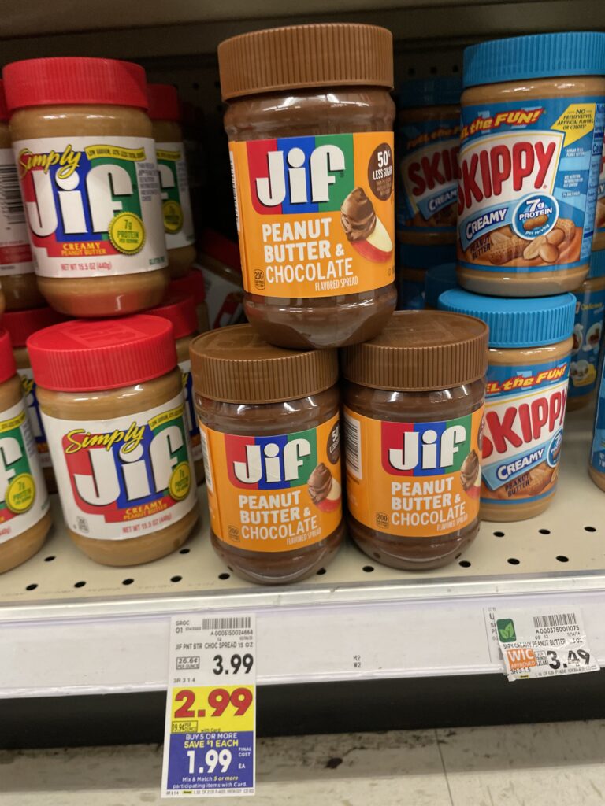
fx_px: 606
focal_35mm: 26
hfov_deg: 53.1
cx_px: 302
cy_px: 403
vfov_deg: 67.3
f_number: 1.6
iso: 125
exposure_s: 1/60
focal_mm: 4.2
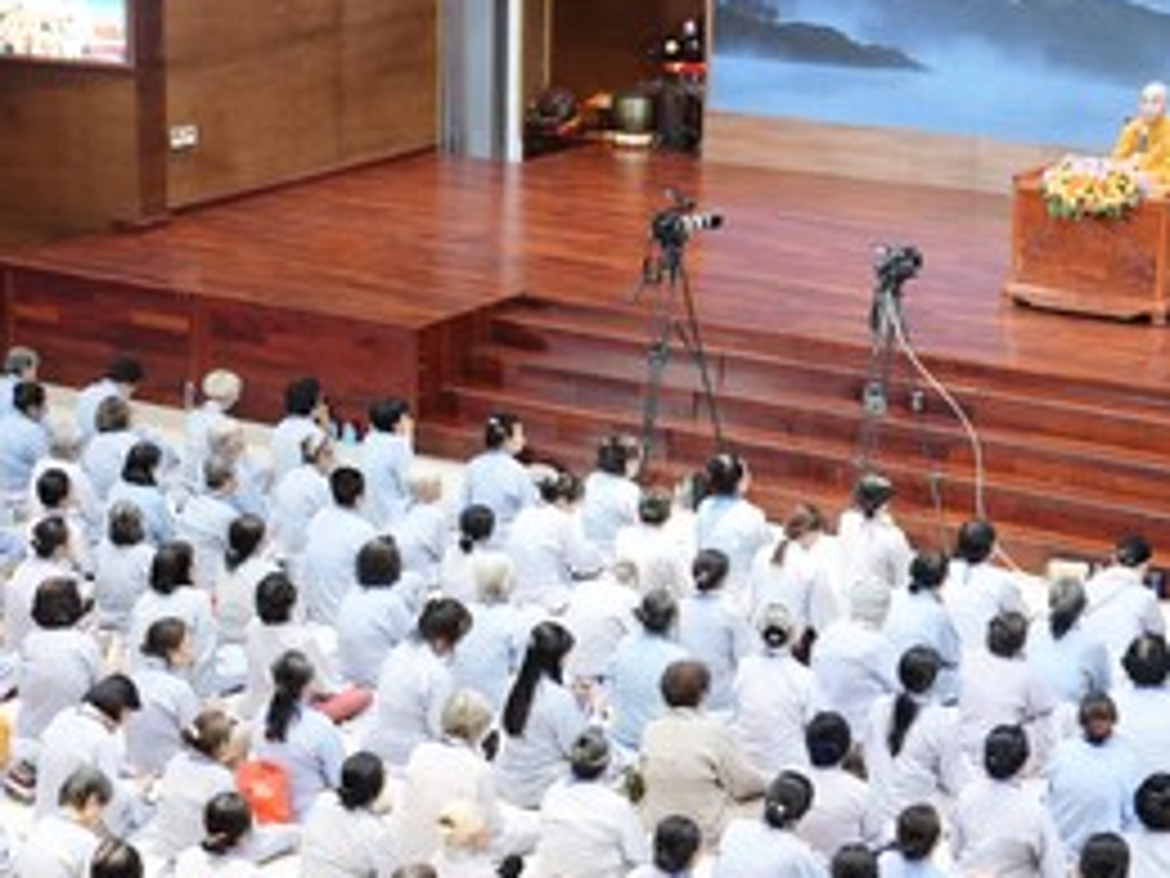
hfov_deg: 23.1
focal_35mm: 84
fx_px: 2839
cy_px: 561
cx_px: 297
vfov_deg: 17.5
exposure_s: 1/160
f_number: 2.8
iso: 4000
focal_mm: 35
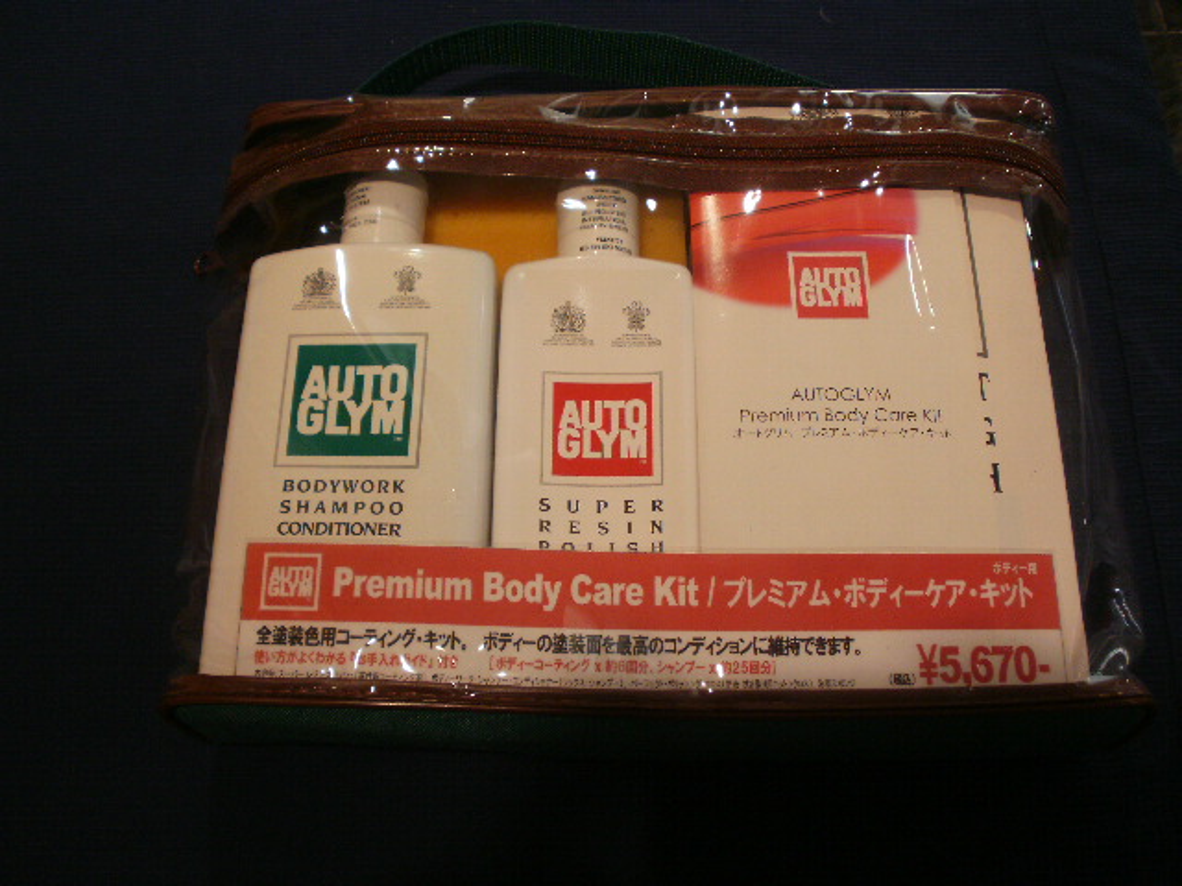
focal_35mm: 36
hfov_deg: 51.4
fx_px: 1229
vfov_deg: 39.7
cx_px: 591
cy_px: 443
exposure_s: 1/125
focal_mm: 6.3
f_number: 3.5
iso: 100
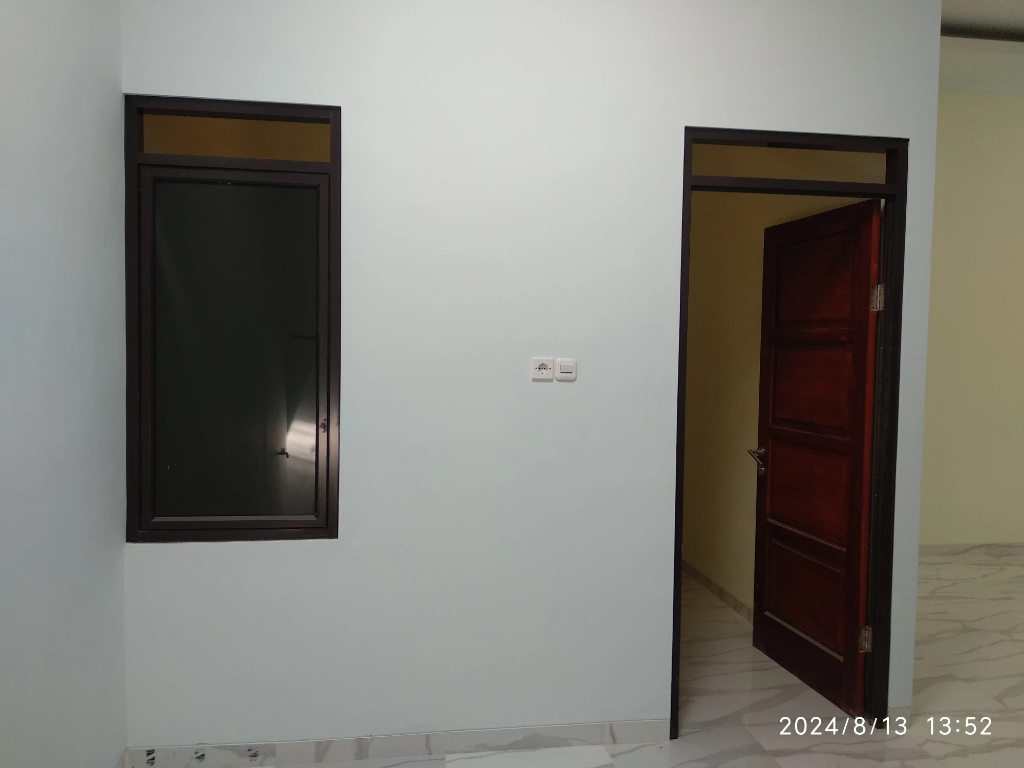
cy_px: 384
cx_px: 512
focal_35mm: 26
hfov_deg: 67.3
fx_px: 769
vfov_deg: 53.1
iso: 125
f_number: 2.2
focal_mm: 3.81
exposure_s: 1/50
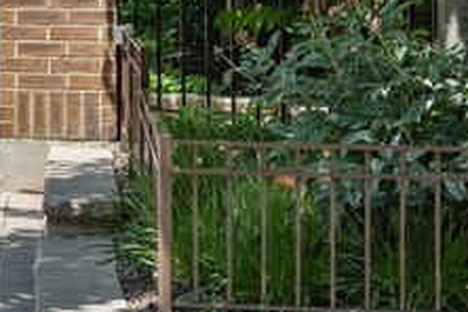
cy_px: -255
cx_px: -795
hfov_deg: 8.3
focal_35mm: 219
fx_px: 2847
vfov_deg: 6.1
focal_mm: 30
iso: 200
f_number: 9.5
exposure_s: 1/125
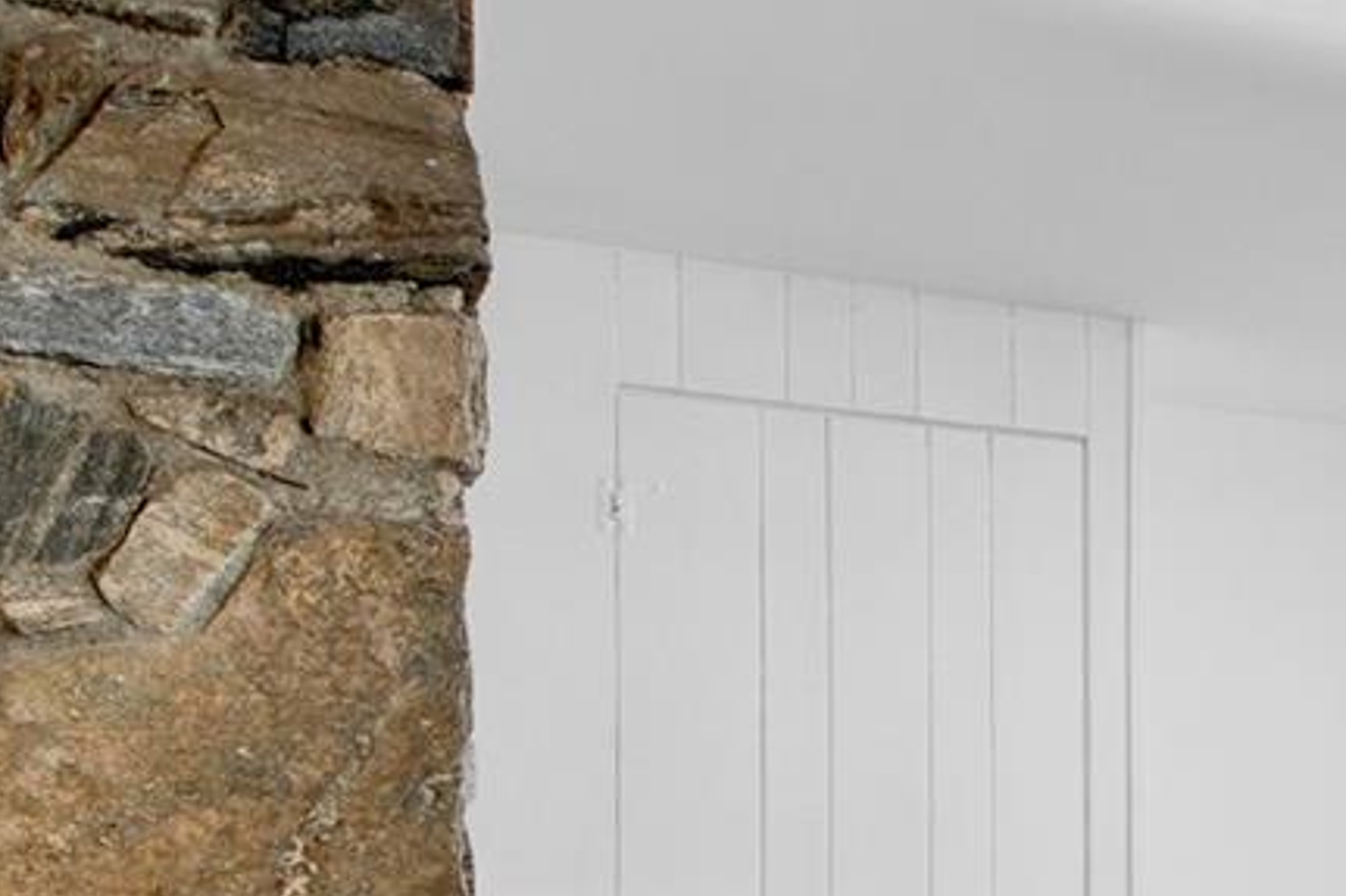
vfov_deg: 21.5
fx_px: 2130
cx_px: 1974
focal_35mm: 57
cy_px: 1157
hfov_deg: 26.4
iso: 100
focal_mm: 8
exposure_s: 1/2.5
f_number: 8
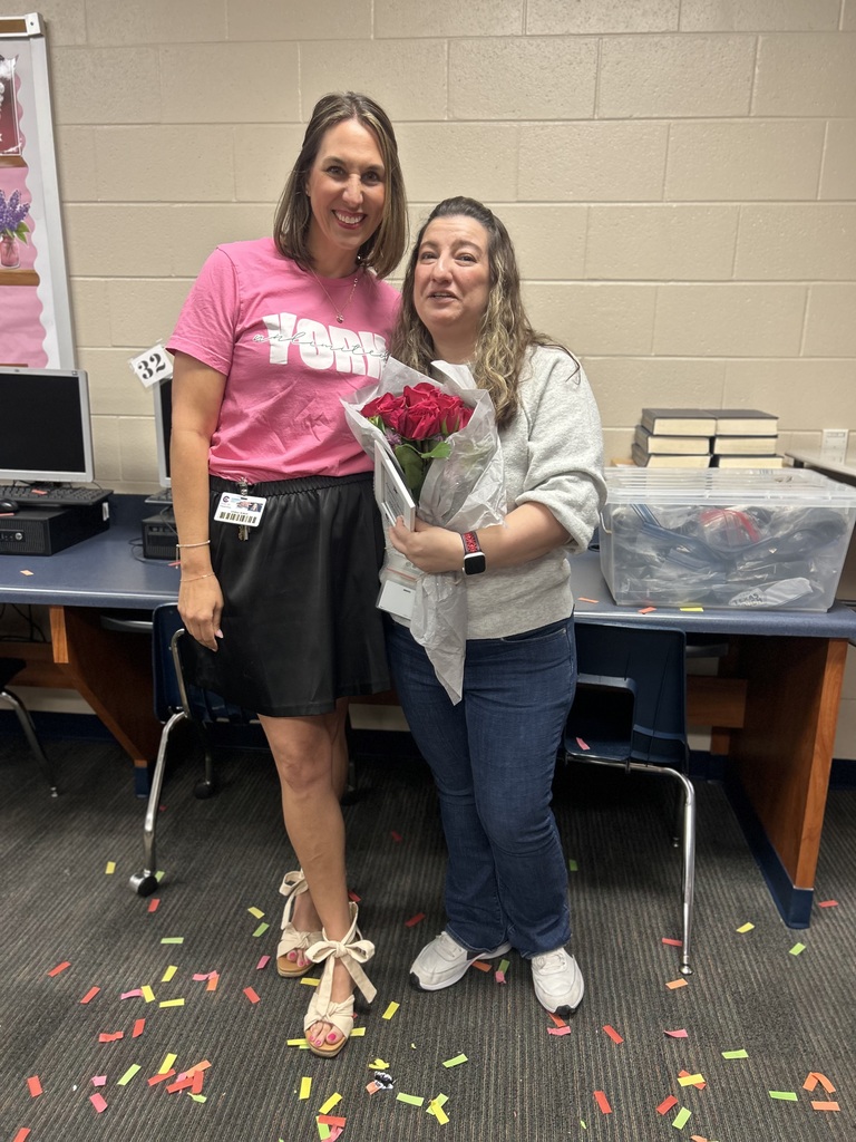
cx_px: 428
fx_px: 857
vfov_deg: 67.3
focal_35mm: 26
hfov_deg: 53.1
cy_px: 571
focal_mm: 5.7
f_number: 1.5
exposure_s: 1/60
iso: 160
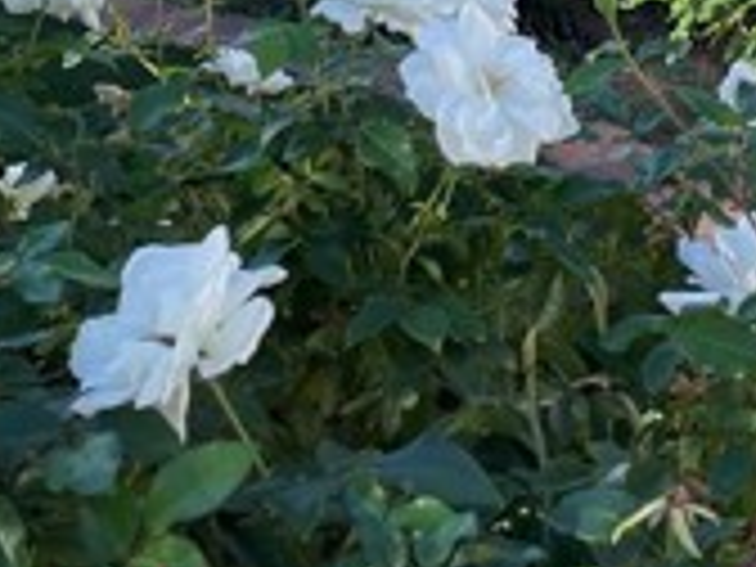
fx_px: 2162
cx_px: 346
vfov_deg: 13.7
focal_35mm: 99
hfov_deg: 19.8
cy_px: -374
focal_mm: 4.2
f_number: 1.6
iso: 32
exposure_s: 1/759
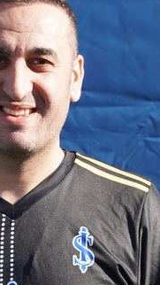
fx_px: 1570
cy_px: 246
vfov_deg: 10.3
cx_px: 25
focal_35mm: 208
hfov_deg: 5.8
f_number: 4.5
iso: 100
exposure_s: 1/320
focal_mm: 80
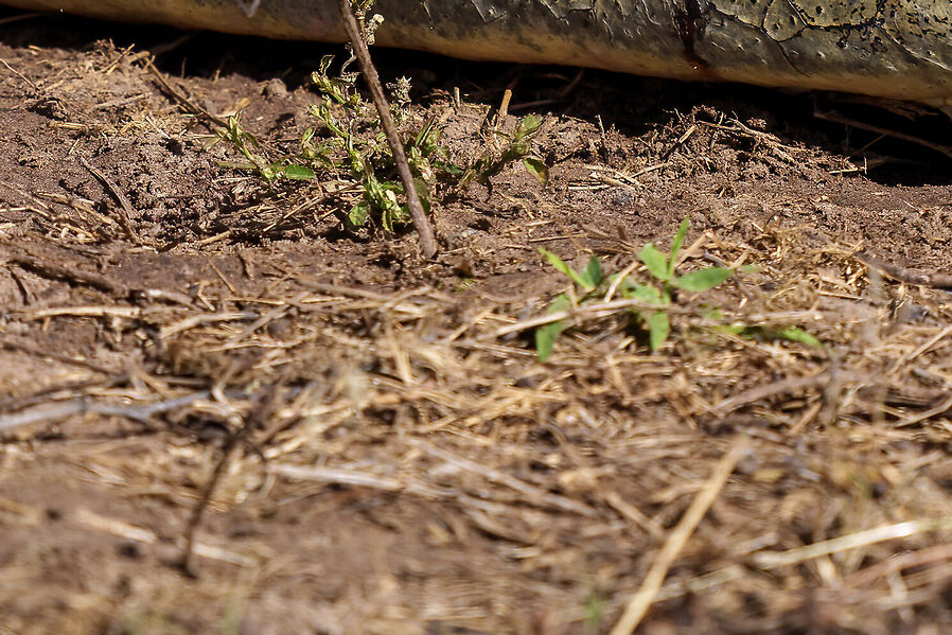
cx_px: 657
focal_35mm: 1496
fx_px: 39565
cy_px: -167
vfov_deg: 0.9
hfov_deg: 1.4
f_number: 4.5
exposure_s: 1/1600
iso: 250
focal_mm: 560
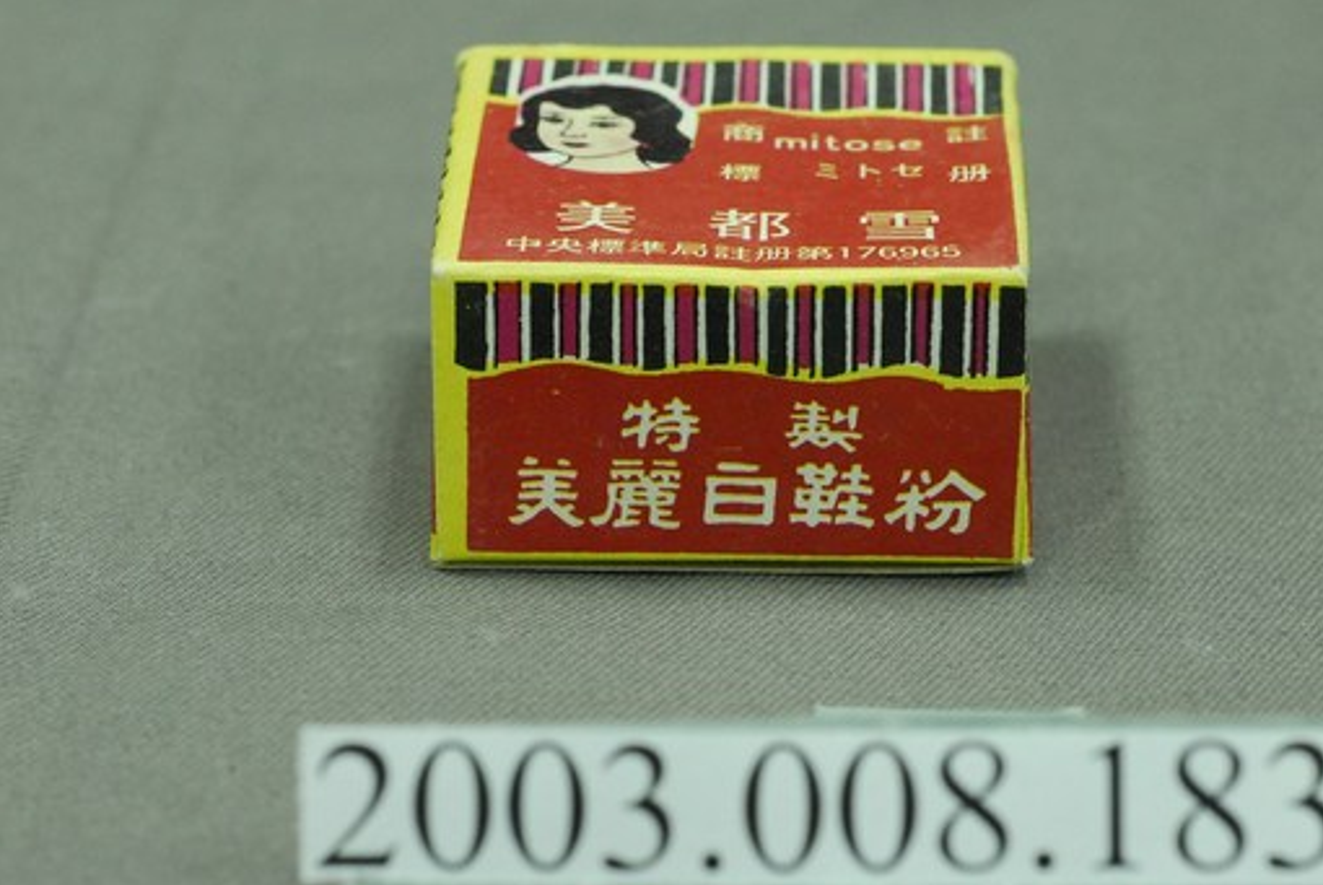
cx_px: 742
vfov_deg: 12.1
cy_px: 366
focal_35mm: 113
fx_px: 4156
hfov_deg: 18.1
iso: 1000
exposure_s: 1/15
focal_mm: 60
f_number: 10
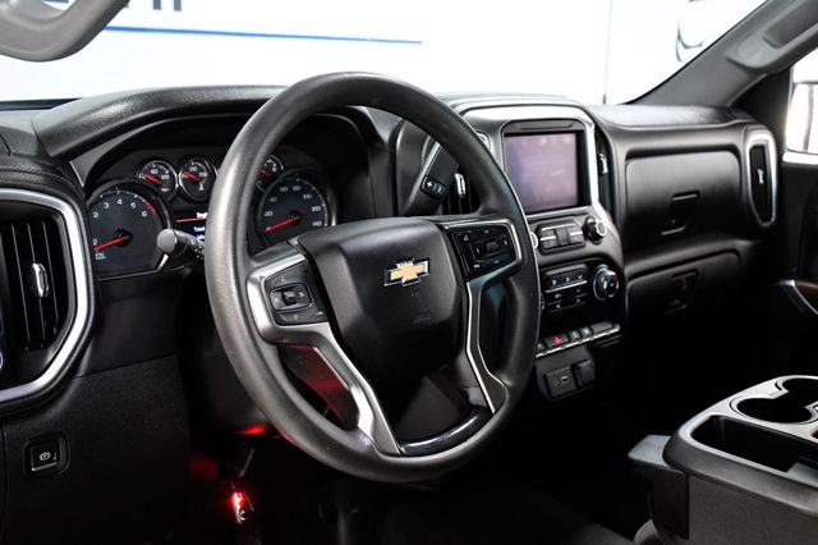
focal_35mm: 39
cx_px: 409
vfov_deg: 34.2
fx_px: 886
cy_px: 272
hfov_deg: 49.6
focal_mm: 26
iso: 2500
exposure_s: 1/100
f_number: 4.5
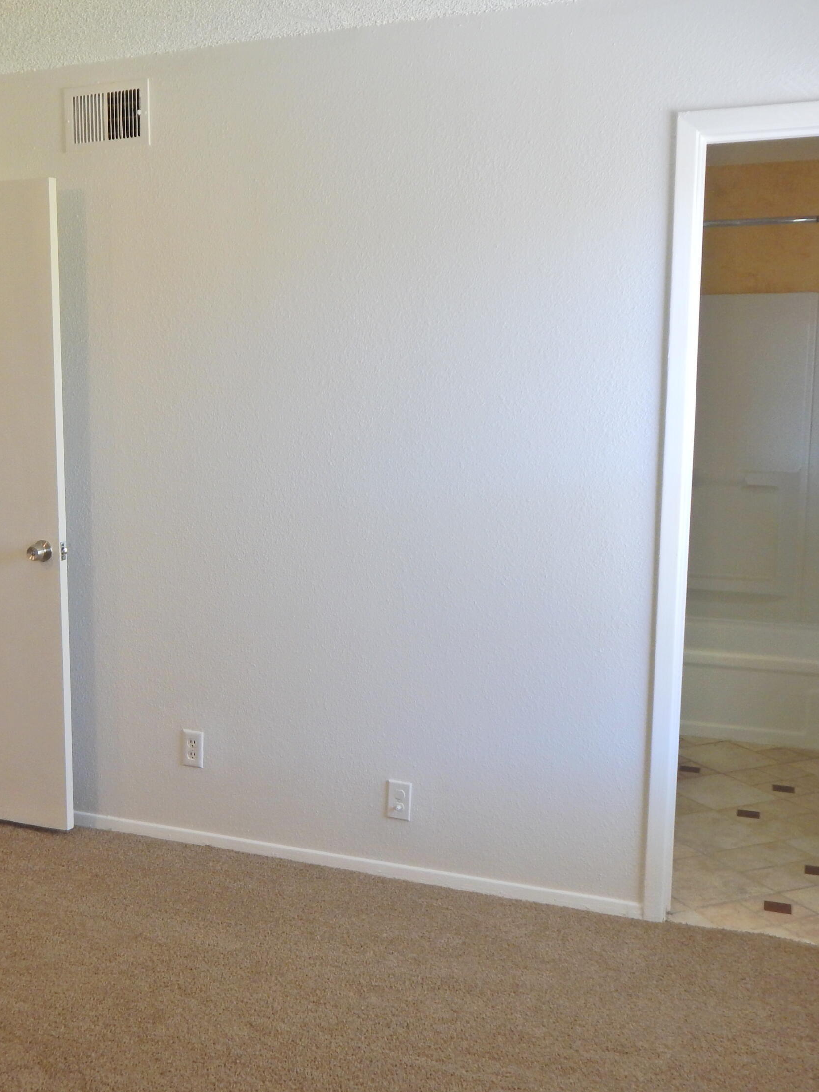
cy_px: 548
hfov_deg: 37.1
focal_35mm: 38
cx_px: 242
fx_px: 1199
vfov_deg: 49.0
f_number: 3.2
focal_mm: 5.1
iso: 180
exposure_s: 1/30
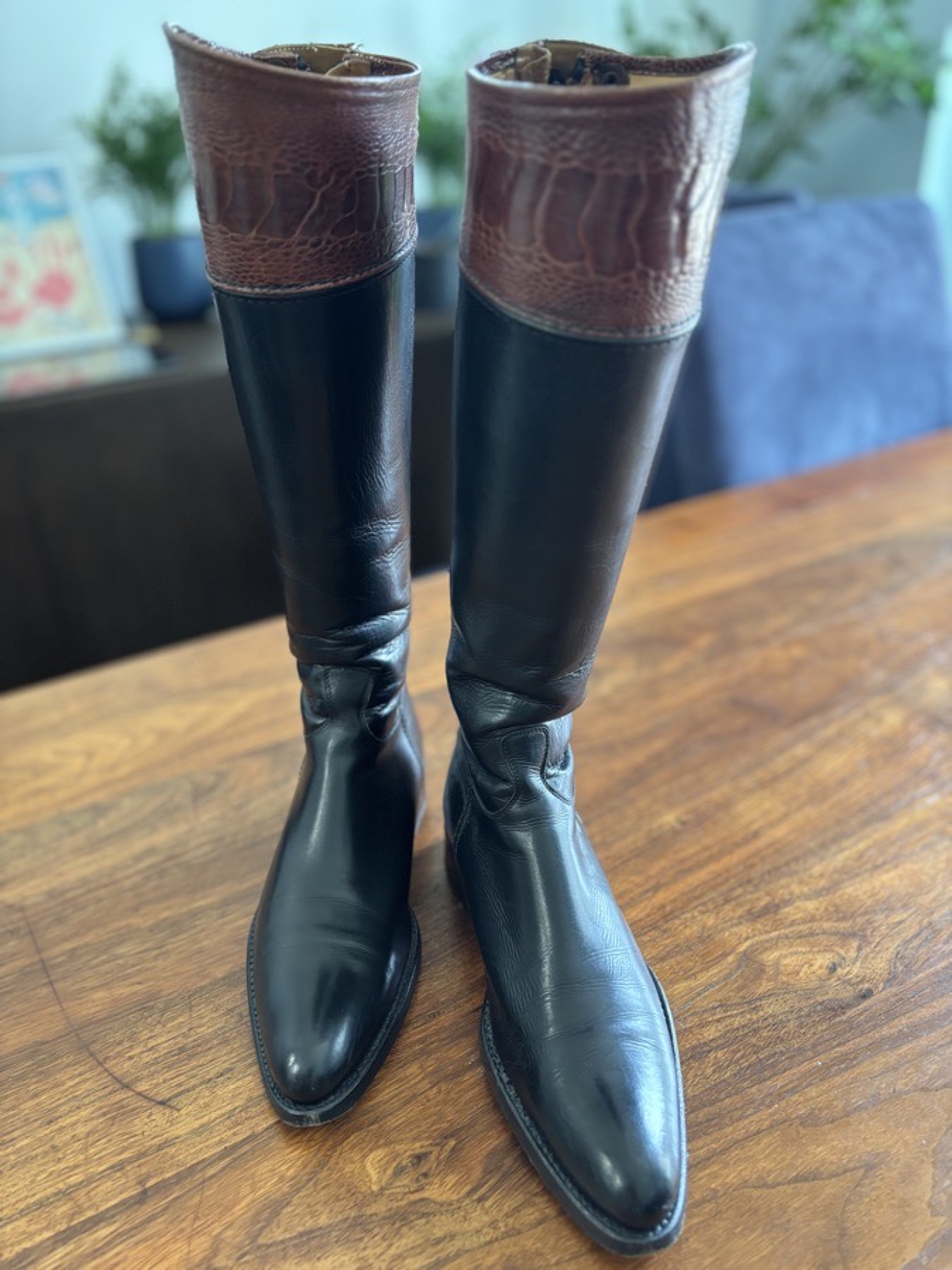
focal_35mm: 26
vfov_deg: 67.3
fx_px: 953
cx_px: 476
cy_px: 635
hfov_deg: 53.1
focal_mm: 5.96
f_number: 1.6
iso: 400
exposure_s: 1/60
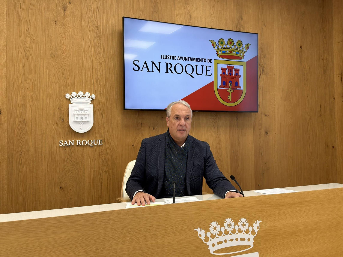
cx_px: 172
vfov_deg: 40.7
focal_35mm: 35
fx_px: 347
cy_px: 128
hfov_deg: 52.6
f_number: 1.78
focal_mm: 6.76
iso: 80
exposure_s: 1/100
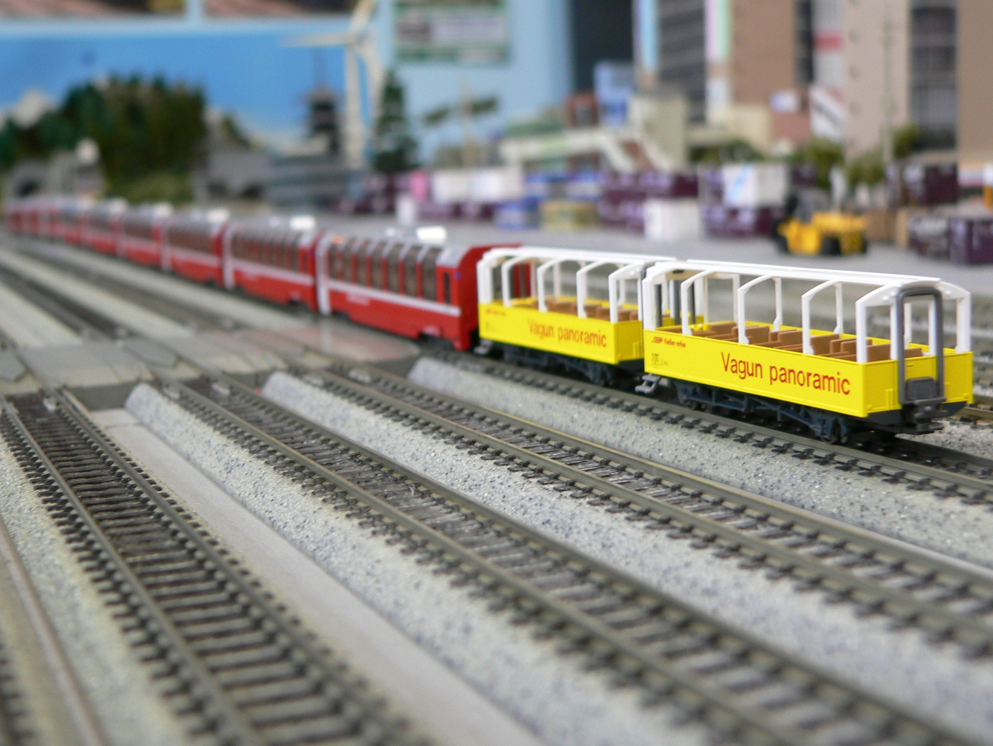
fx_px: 1492
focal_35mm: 52
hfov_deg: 36.8
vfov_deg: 28.0
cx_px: 498
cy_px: 375
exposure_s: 1/8
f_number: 2.8
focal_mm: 8.5
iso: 100
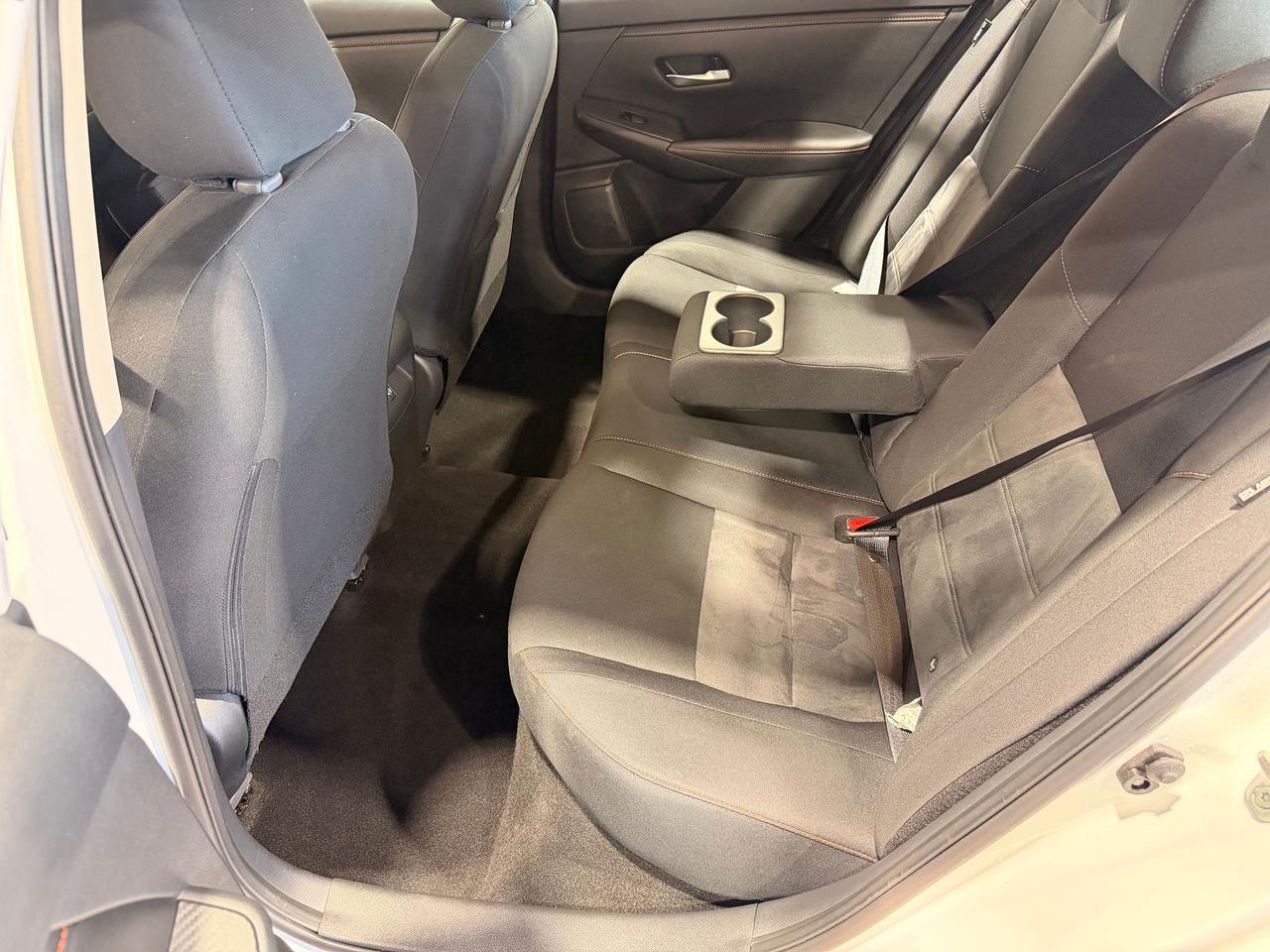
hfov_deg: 71.6
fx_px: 881
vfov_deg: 56.8
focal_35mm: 24
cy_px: 476
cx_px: 635
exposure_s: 1/60
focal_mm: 6.76
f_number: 1.78
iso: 640
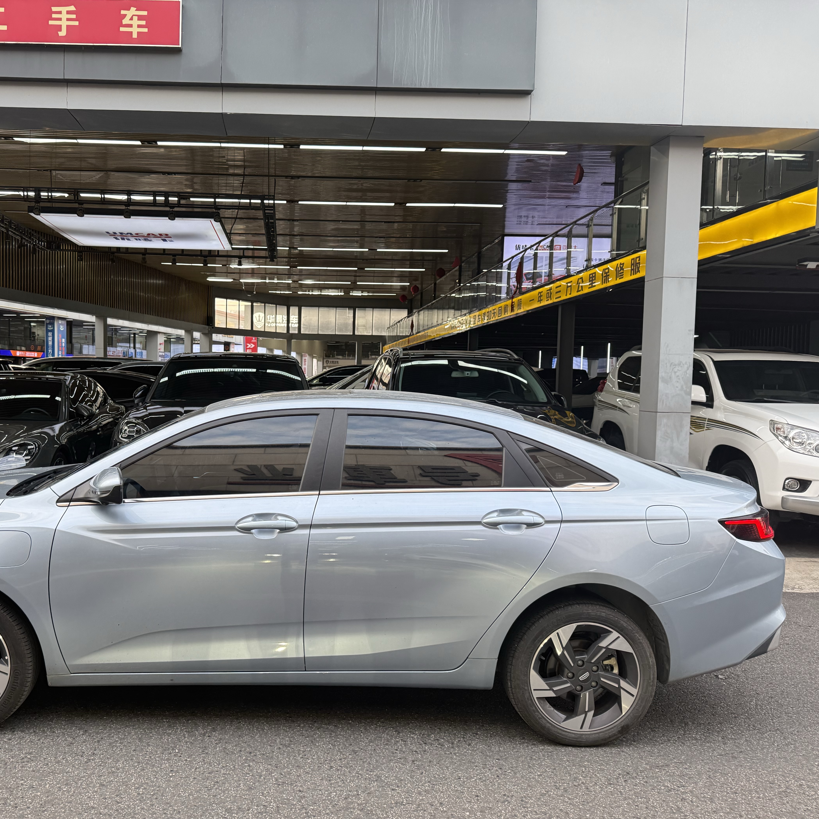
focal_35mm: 29
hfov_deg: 54.8
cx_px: 295
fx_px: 776
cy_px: 418
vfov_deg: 55.6
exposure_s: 1/358
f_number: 1.78
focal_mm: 6.76
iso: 320
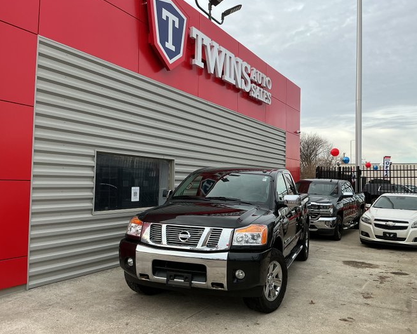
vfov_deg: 47.1
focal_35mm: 31
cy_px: 163
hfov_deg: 57.1
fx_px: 383
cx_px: 225
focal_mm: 3
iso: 25
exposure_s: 1/478
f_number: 1.8
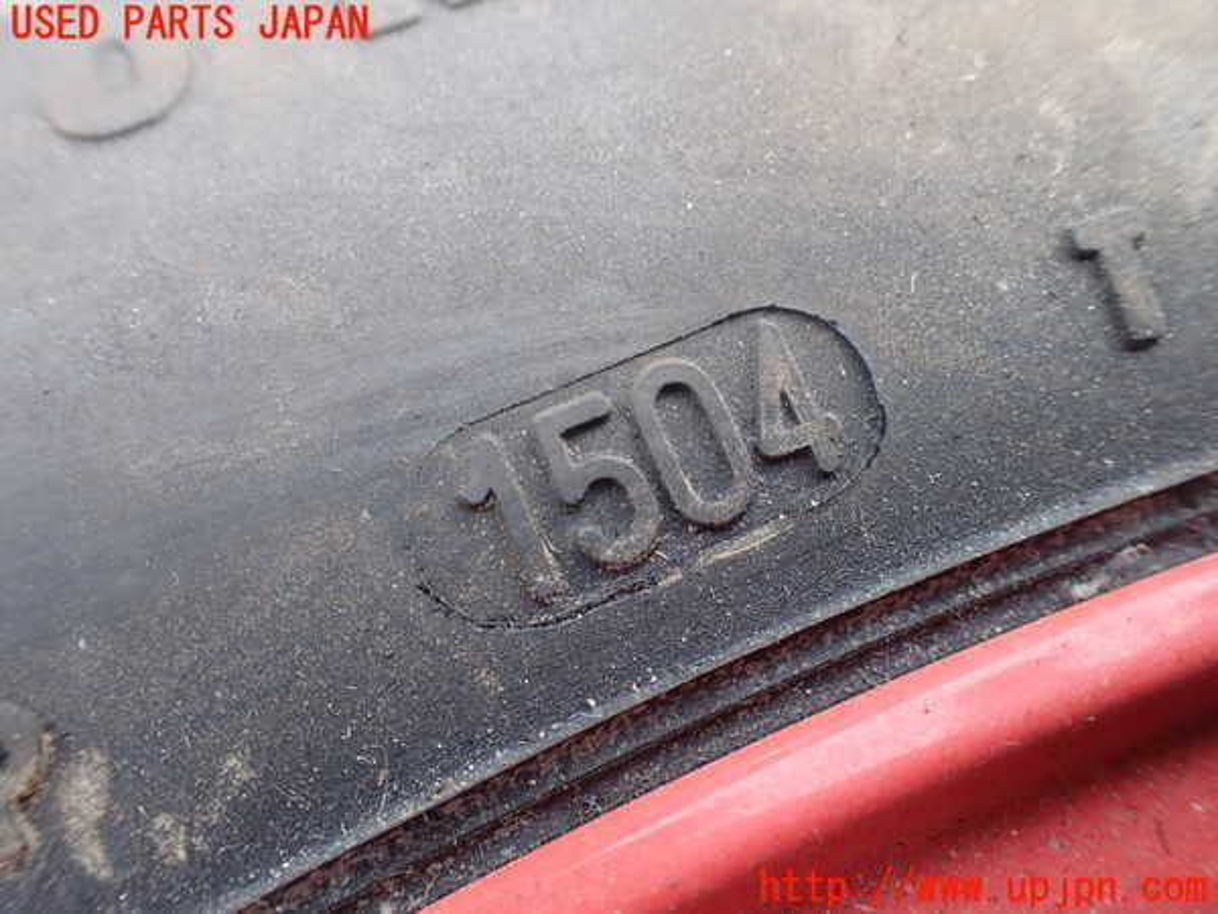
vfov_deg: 46.8
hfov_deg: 60.0
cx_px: 609
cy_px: 457
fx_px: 1056
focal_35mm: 30
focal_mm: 5.4
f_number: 2.3
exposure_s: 1/125
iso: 160
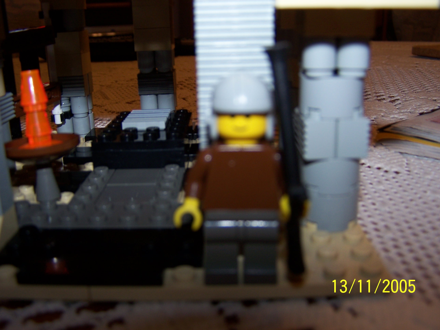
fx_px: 483
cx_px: 220
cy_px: 165
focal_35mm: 38
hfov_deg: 49.0
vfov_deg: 37.7
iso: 80
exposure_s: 1/60
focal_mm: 6.3
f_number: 2.8
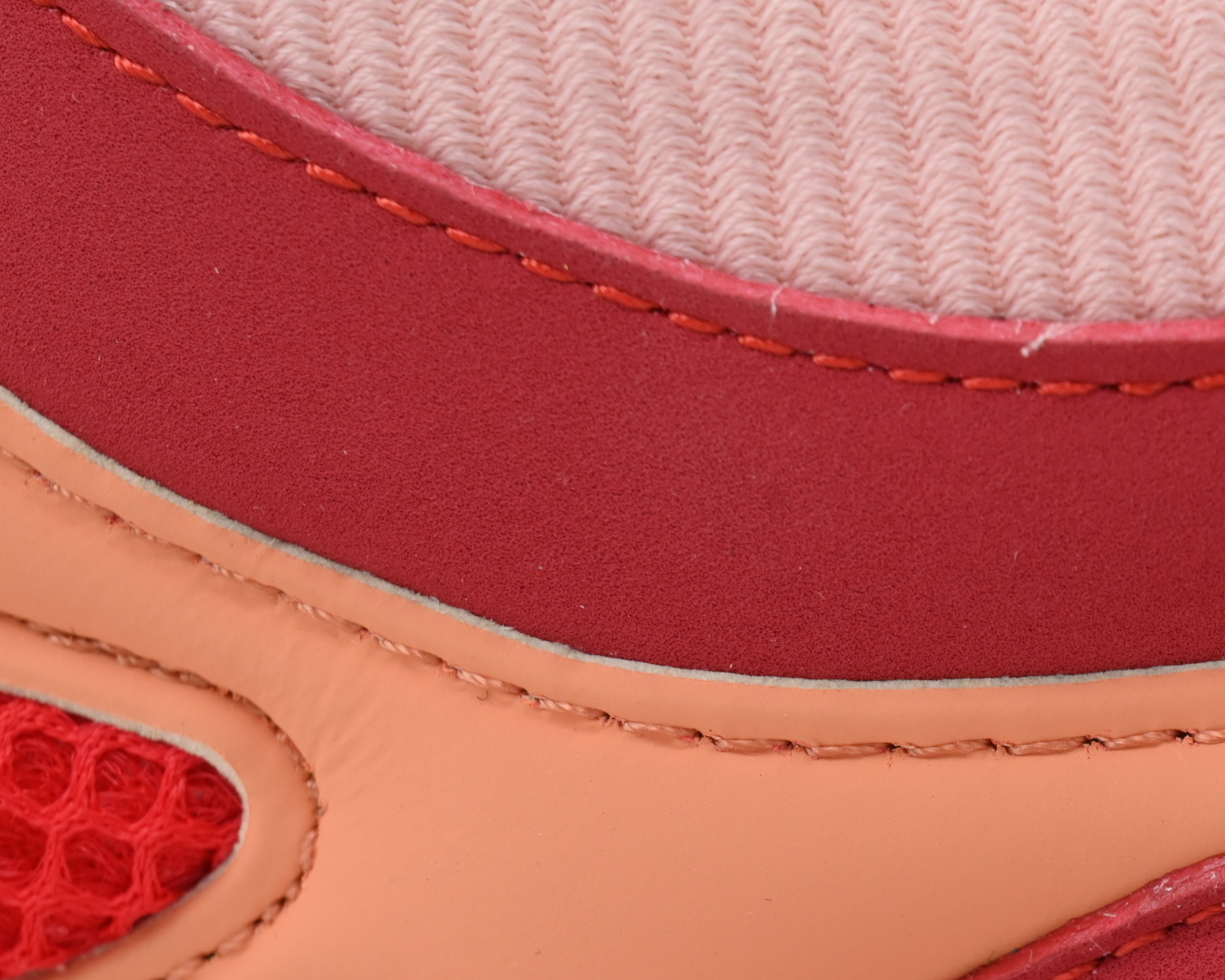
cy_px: 985
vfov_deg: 6.0
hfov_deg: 7.5
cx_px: 1269
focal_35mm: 257
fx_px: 9319
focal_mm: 100
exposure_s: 1/100
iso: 400
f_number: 11
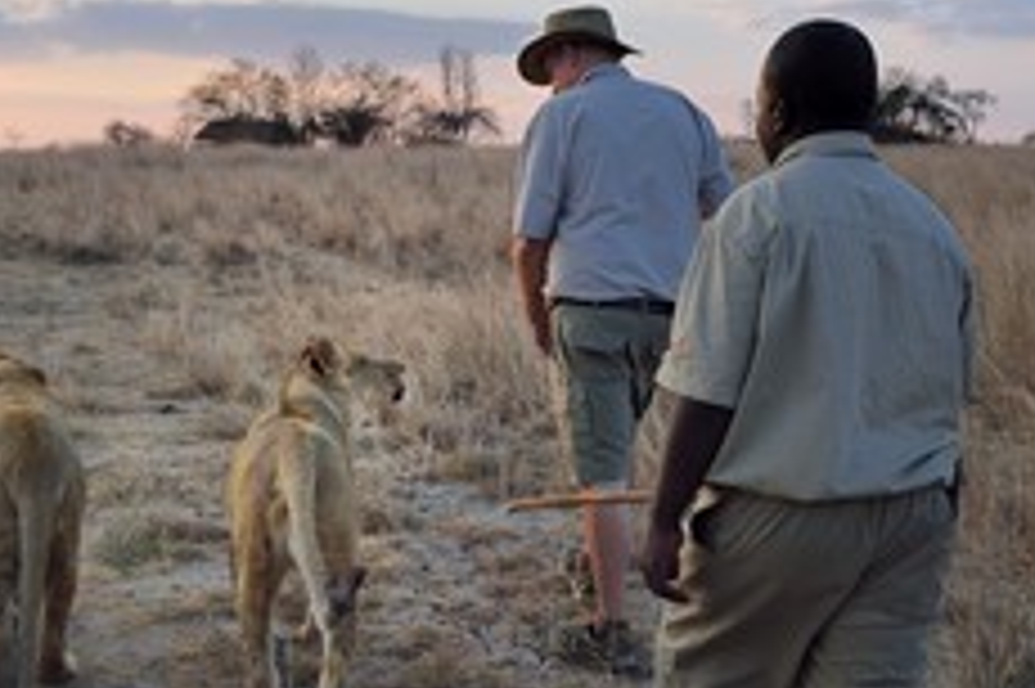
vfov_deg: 25.3
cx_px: 360
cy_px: 463
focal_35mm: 53
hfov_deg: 37.2
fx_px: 1523
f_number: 8
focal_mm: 29
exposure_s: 1/320
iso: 800
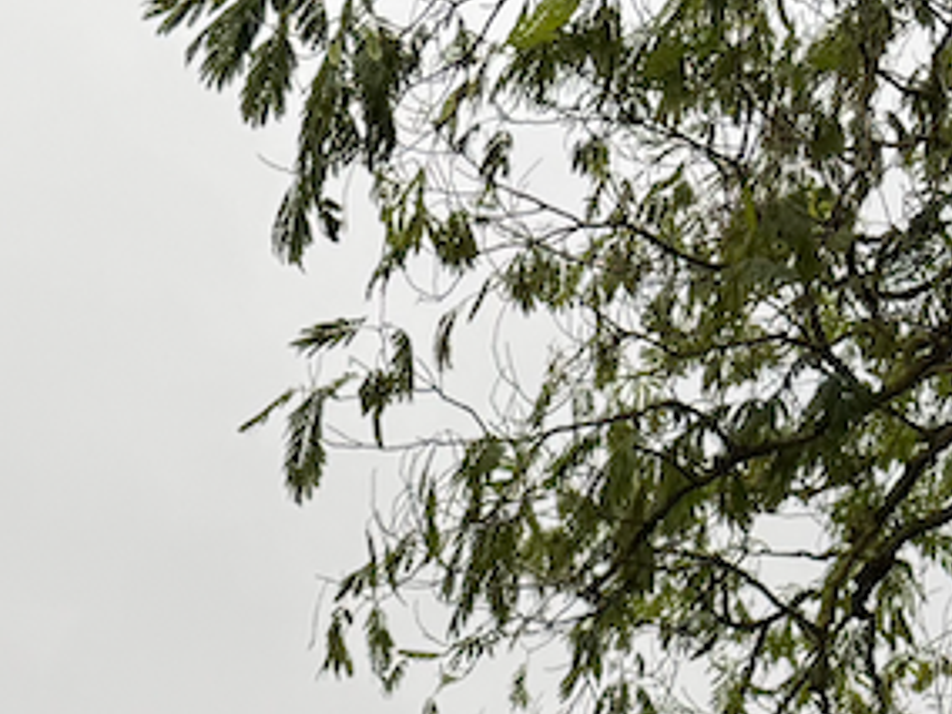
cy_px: 1465
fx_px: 2970
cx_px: -248
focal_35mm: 108
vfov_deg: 12.1
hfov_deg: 17.2
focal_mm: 6.76
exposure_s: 1/258
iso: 64
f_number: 1.78
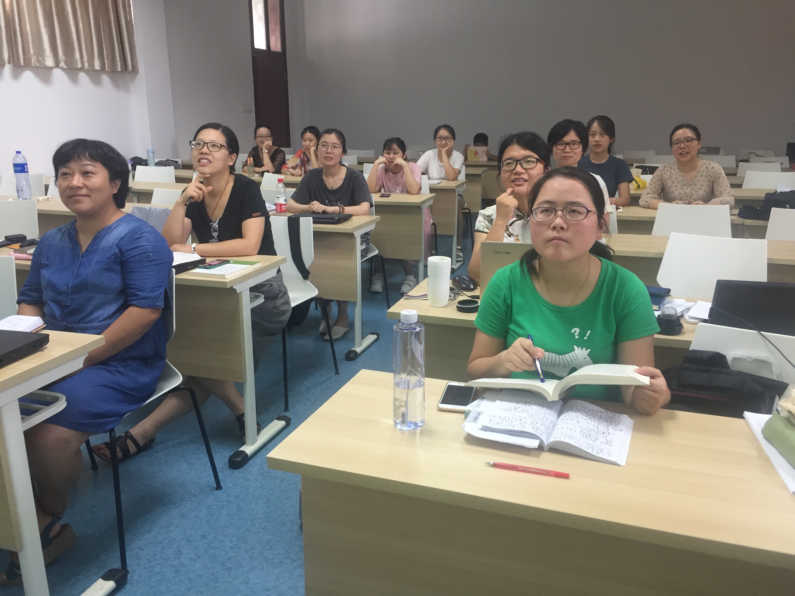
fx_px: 666
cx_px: 398
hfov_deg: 61.7
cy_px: 298
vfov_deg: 48.2
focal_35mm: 29
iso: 100
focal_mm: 4.15
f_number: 2.2
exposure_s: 1/33
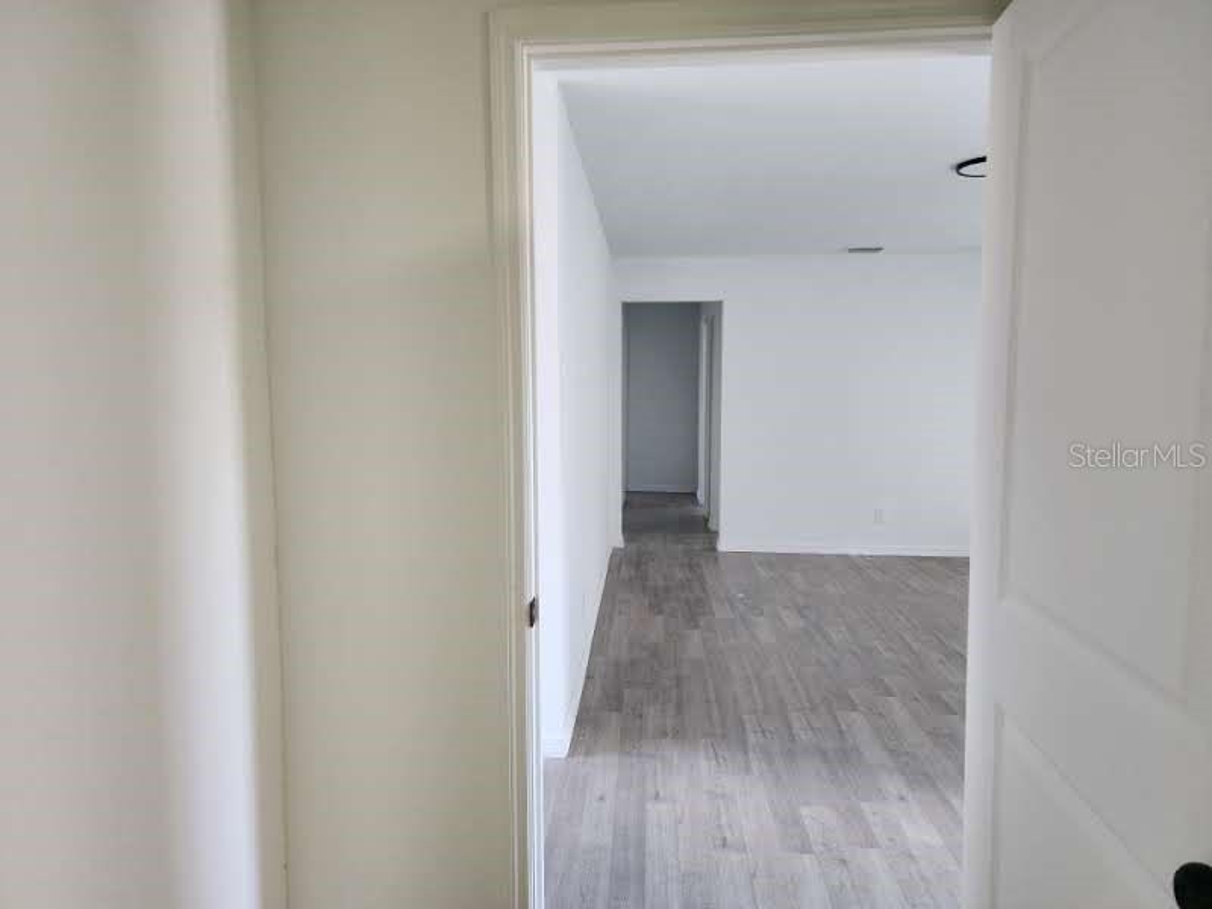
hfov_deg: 73.9
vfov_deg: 58.9
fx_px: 805
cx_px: 606
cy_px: 454
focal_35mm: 23
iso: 320
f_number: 1.8
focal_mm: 6.4
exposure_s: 1/120
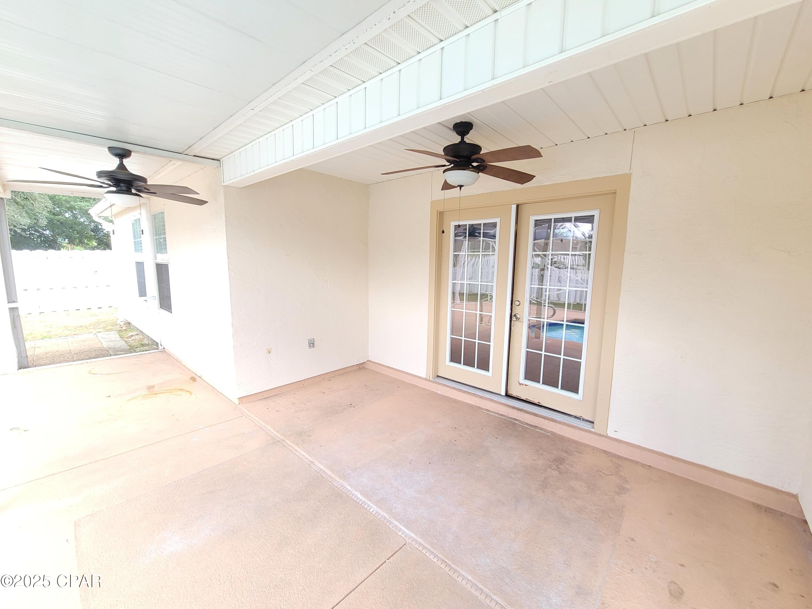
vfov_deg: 89.9
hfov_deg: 106.2
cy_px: 304
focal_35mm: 13
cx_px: 406
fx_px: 305
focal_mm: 2.2
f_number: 2.2
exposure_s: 1/120
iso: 100
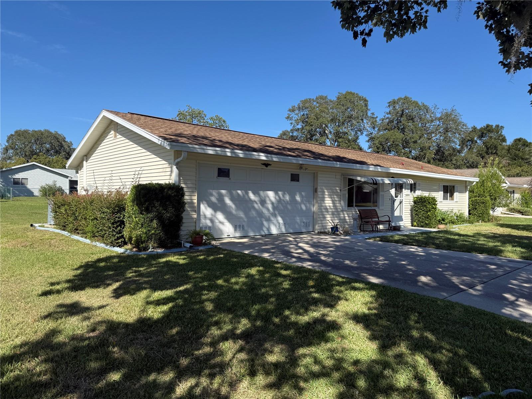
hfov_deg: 71.6
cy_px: 200
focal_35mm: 24
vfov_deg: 56.8
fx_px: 369
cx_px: 266
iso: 80
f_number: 1.78
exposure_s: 1/3425
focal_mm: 6.76
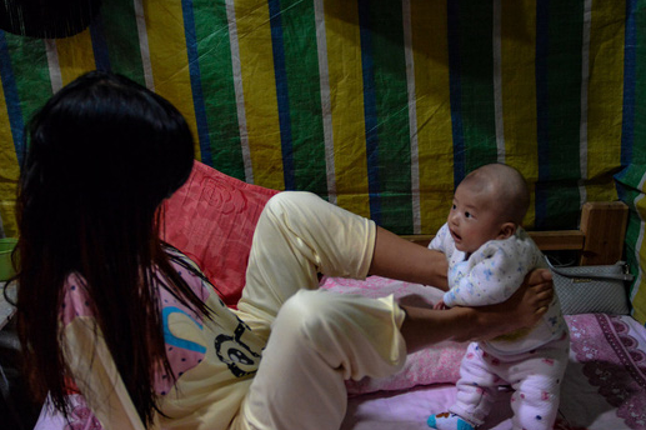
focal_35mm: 44
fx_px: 789
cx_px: 345
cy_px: 236
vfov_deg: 30.5
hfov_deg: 44.5
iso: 6400
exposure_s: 1/60
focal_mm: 35
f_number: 2.8
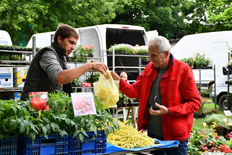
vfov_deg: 18.9
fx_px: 464
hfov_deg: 28.1
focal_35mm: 72
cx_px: 116
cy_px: 78
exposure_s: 1/250
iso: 400
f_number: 4.8
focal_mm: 48
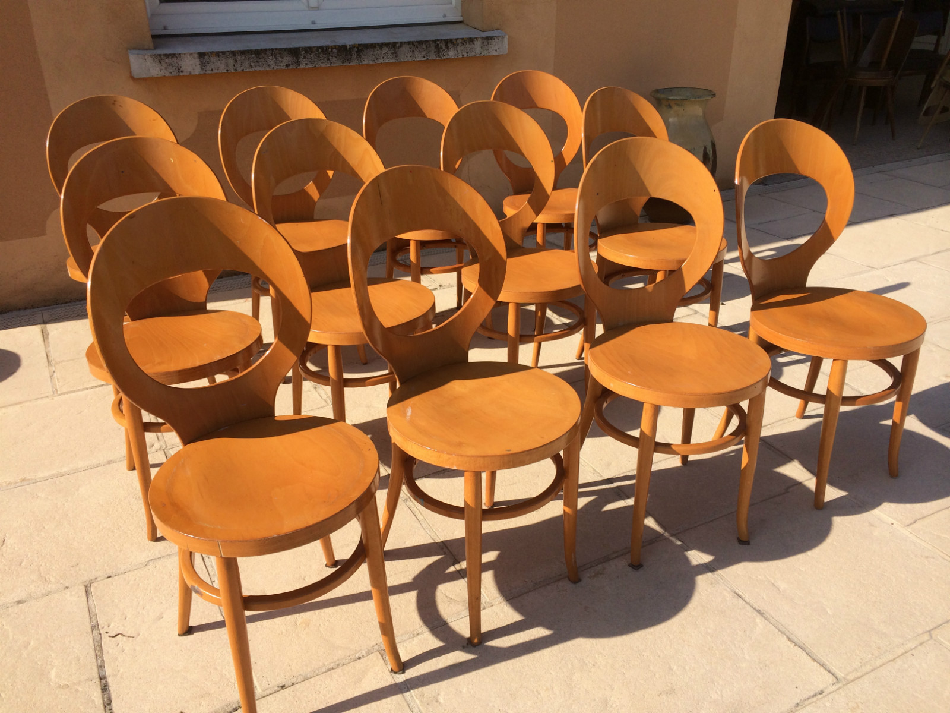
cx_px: 475
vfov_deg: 46.8
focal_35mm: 30
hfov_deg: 60.0
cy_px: 356
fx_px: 823
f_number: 2.2
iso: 40
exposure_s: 1/2564
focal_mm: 4.12
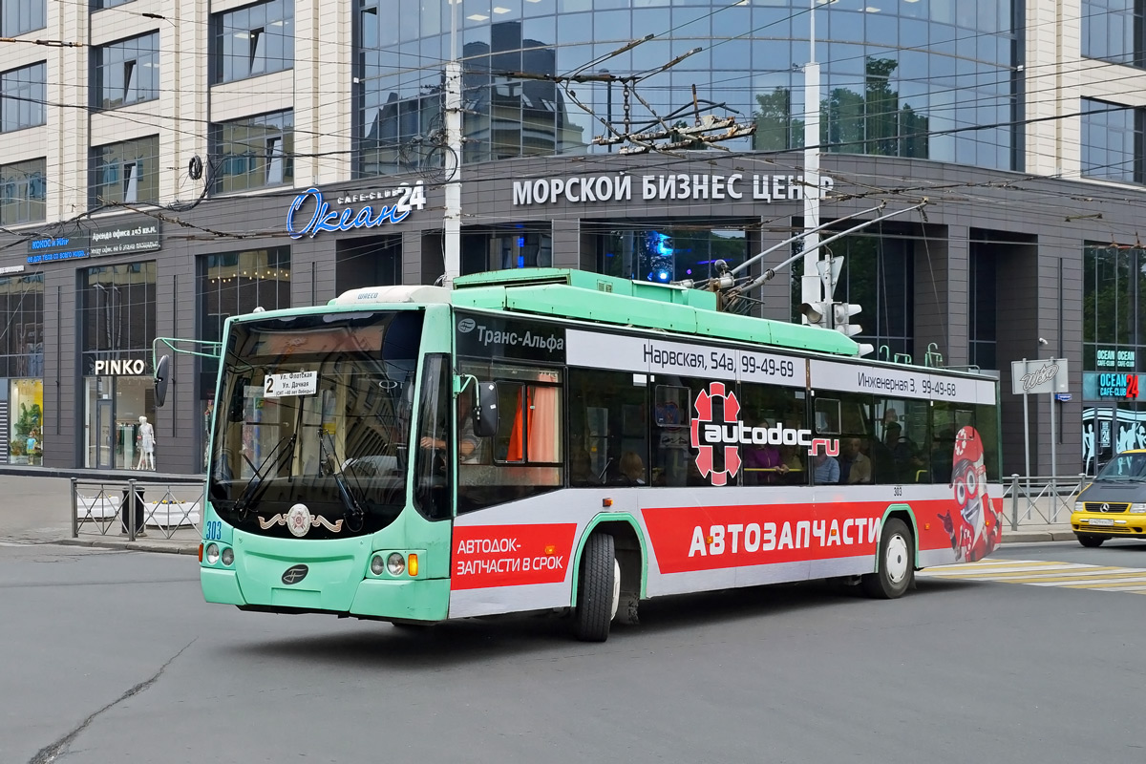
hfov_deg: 46.4
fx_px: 1337
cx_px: 573
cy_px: 382
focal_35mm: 42
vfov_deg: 31.9
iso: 400
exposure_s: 1/320
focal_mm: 28
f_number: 5.6
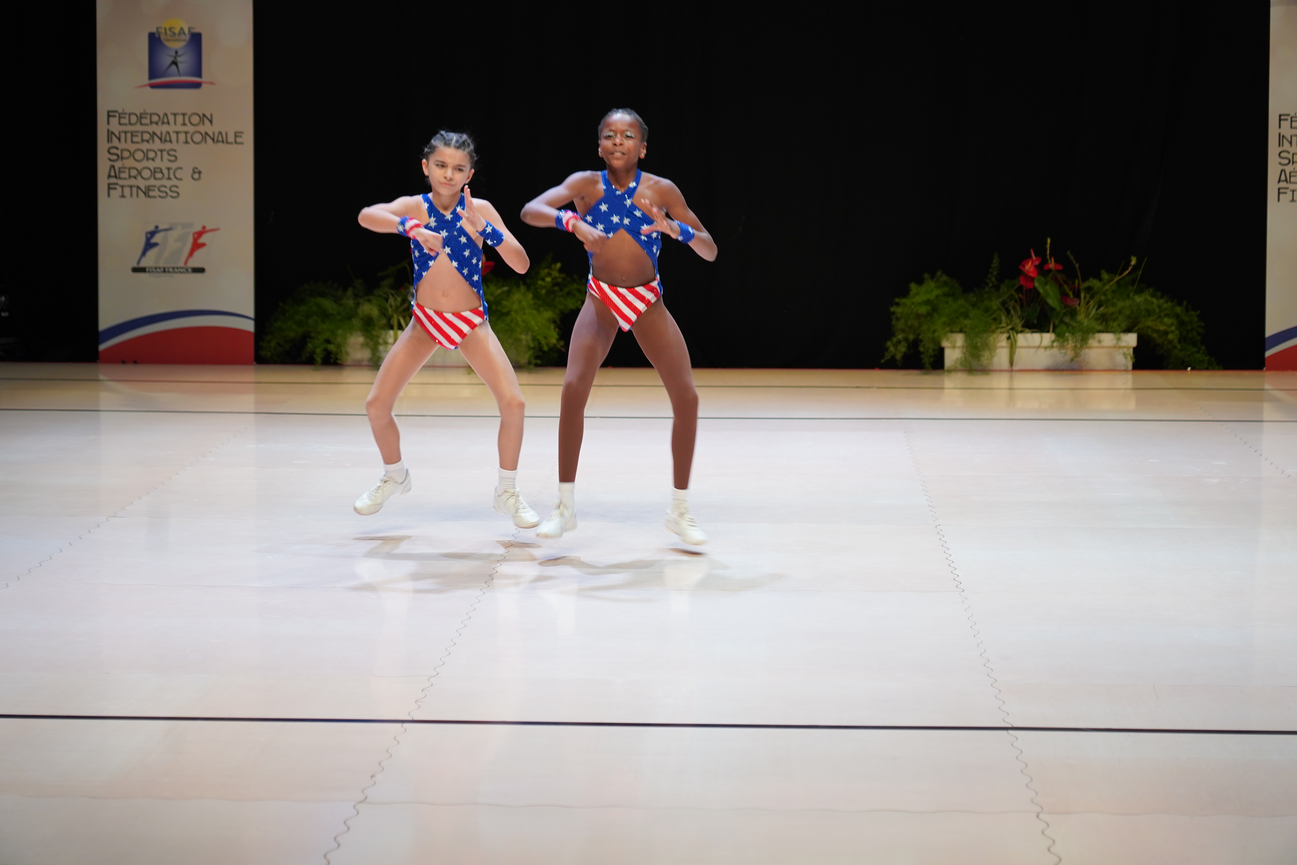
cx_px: 648
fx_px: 3098
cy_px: 432
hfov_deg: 23.6
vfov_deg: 15.9
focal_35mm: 86
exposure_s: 1/160
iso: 800
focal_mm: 86
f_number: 4
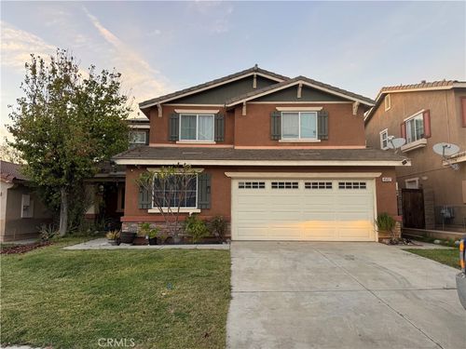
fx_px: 323
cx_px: 233
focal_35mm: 24
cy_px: 174
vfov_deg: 56.8
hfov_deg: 71.6
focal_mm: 6.76
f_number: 1.78
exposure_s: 1/121
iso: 64
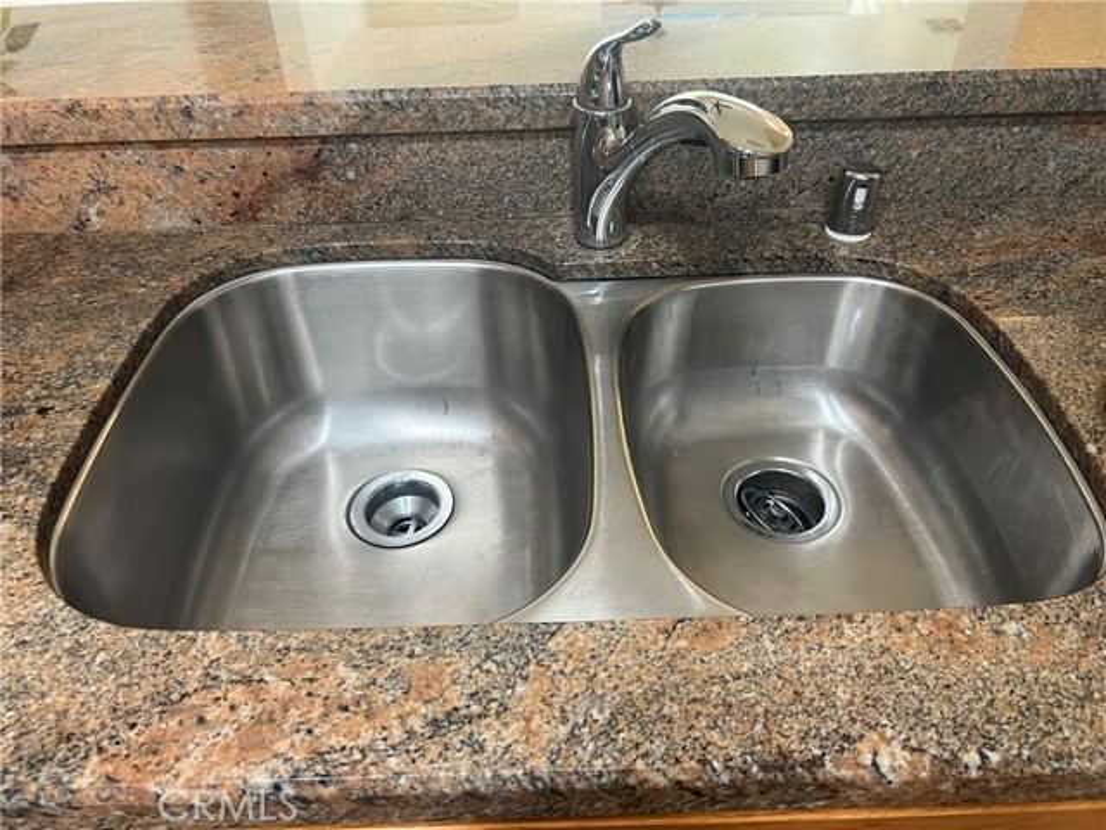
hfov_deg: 67.3
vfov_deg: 53.1
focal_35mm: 26
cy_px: 415
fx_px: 831
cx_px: 553
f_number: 1.5
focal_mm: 5.7
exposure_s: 1/60
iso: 100
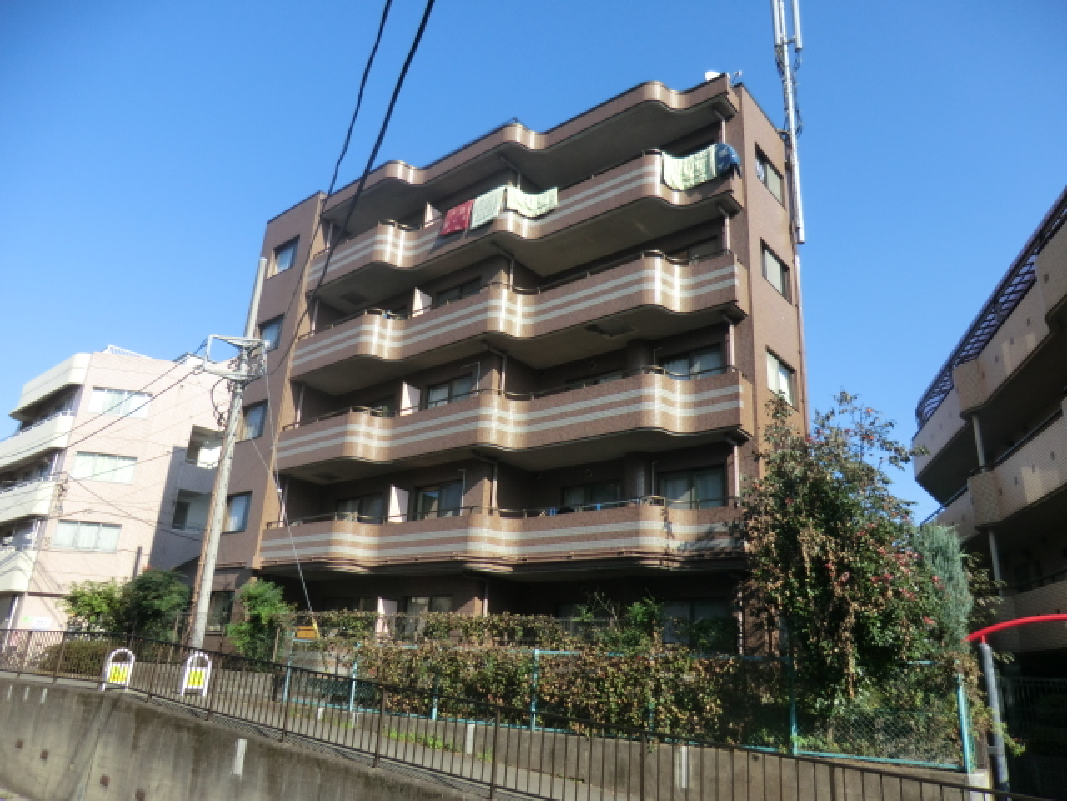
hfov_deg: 71.6
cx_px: 534
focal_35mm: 24
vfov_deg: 56.8
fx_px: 740
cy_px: 400
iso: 80
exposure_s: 1/640
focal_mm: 4.3
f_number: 3.2
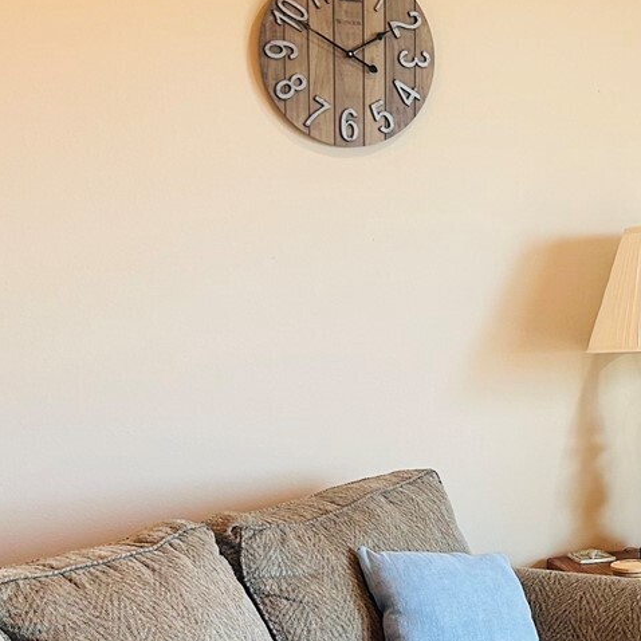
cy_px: 511
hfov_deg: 21.8
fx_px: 1613
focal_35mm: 77
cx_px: 621
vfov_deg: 22.2
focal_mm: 5.7
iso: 100
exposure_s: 1/120
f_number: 1.5
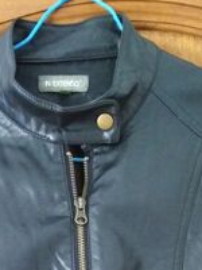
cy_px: 420
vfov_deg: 20.4
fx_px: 622
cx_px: 59
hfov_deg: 18.4
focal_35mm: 80
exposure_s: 1/20
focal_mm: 3.37
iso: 521
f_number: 2.2
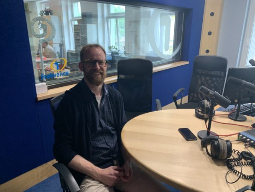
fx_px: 192
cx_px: 128
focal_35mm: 26
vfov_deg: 53.1
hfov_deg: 67.3
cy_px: 96
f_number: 1.8
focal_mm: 4.25
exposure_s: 1/60
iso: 250
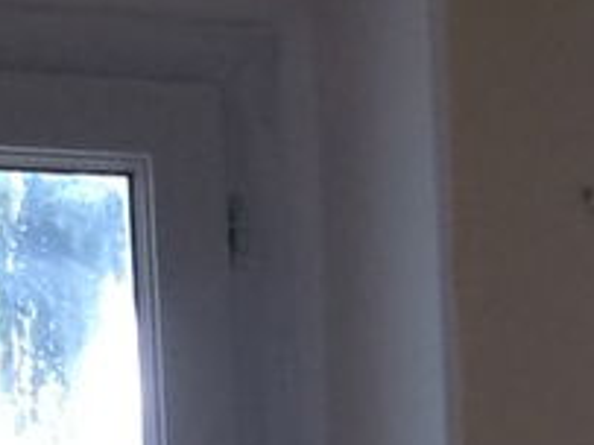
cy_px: 1048
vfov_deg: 6.2
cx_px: 1091
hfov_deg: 8.3
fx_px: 3927
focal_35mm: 229
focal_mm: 4.15
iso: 40
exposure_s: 1/33
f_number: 2.2
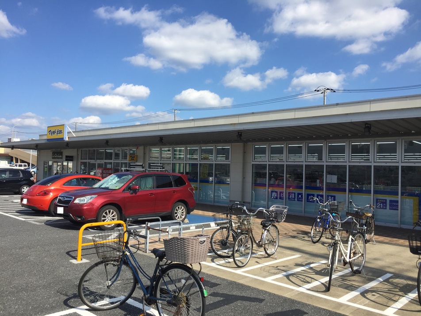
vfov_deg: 48.2
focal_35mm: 29
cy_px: 158
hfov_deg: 61.7
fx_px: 353
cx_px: 210
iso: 32
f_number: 2.2
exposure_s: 1/1980
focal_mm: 4.15
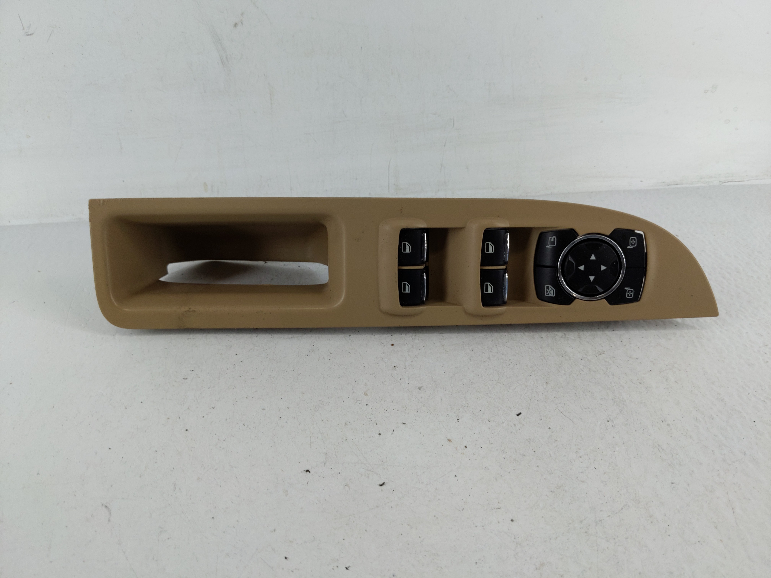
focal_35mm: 25
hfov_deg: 69.4
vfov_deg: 54.9
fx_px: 557
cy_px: 289
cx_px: 386
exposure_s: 1/124
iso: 58
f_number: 1.73
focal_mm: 4.38
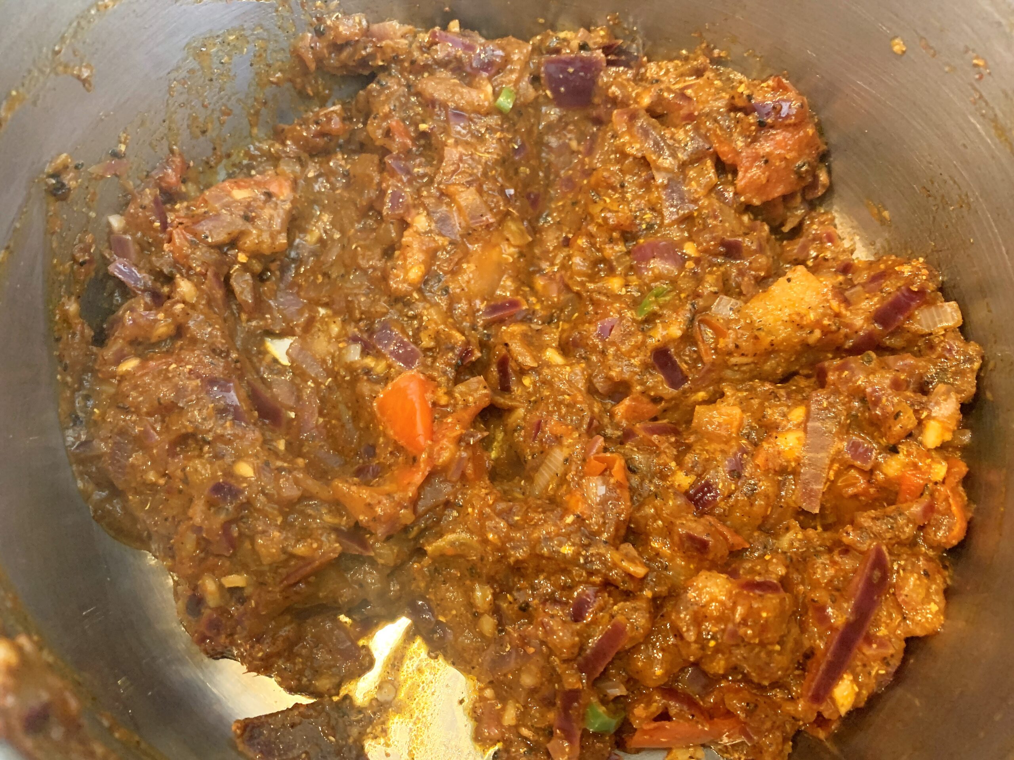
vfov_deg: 53.1
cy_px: 380
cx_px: 507
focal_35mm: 26
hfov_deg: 67.3
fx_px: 762
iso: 400
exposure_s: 1/25
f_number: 1.8
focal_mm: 4.25
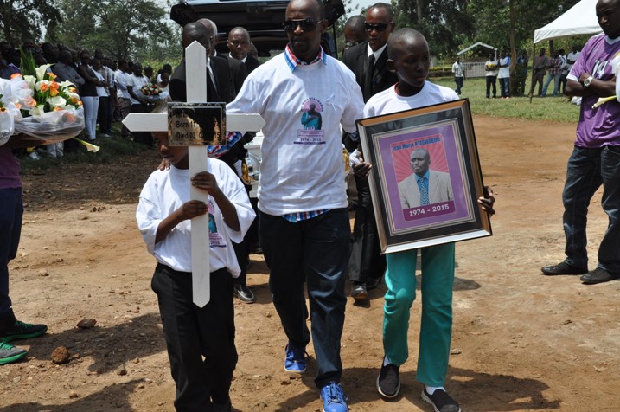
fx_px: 826
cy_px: 206
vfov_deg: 28.0
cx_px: 310
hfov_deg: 41.2
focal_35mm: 48
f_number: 13
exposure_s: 1/640
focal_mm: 32
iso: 500
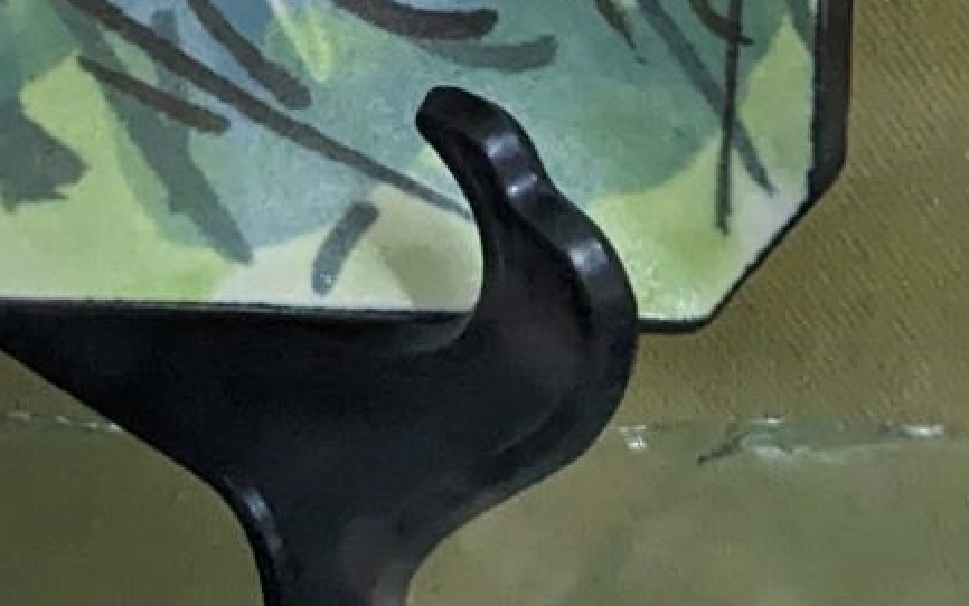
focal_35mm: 240
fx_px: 6340
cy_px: -839
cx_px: -298
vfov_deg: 5.3
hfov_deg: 8.6
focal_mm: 6.81
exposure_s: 1/113
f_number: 1.85
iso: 712
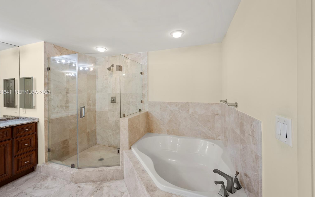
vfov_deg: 74.7
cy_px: 92
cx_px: 151
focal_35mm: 15
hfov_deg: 101.4
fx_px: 129
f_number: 8
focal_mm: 14
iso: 64
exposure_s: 1.3
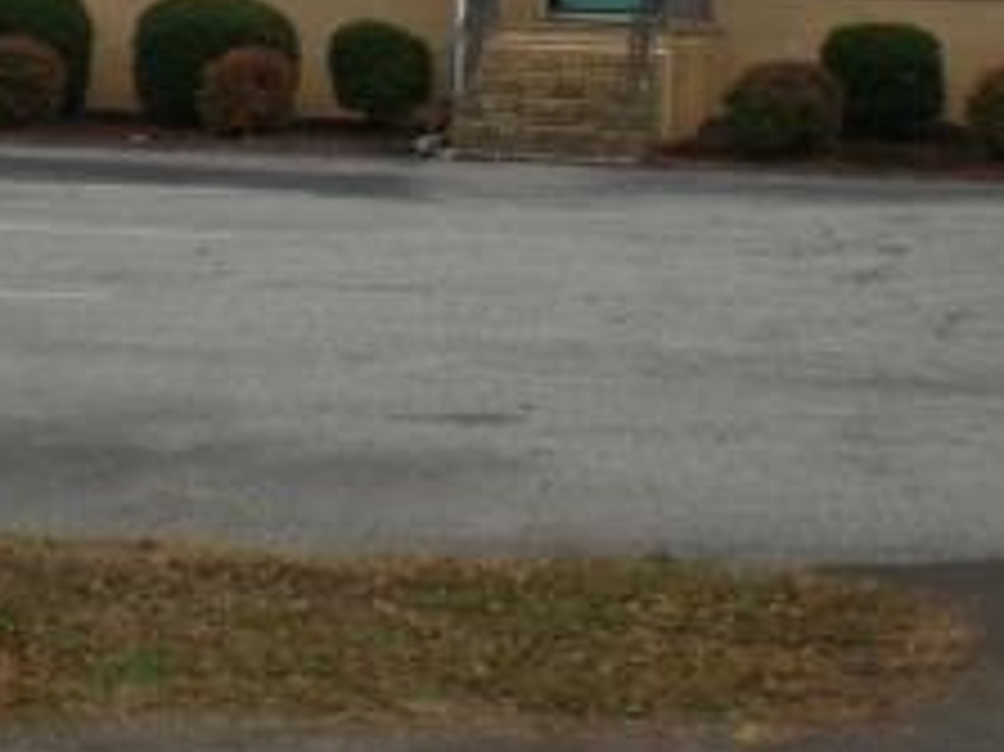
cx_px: 374
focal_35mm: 109
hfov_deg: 18.0
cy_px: -234
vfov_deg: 13.1
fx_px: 3160
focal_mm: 6.3
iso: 50
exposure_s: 1/320
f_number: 4.4
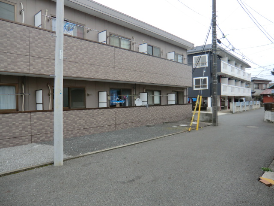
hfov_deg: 71.6
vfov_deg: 56.8
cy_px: 103
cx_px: 137
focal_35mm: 24
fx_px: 190
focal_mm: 4.3
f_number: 3.2
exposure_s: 1/60
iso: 64
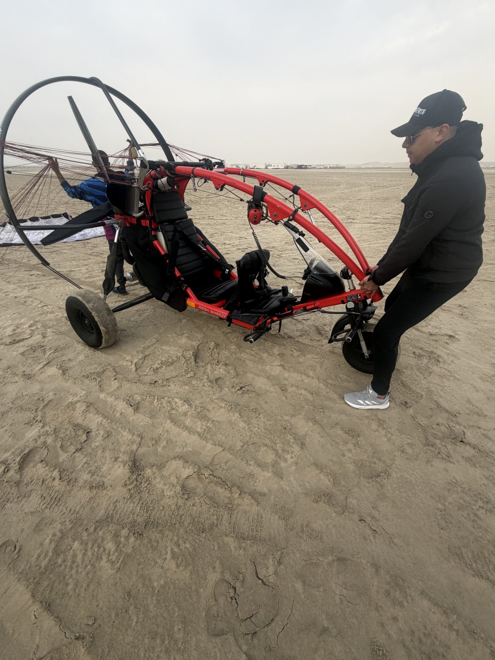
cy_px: 330
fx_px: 267
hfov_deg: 85.7
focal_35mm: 14
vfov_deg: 102.1
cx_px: 248
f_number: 2.2
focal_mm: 2.22
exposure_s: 1/494
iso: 64
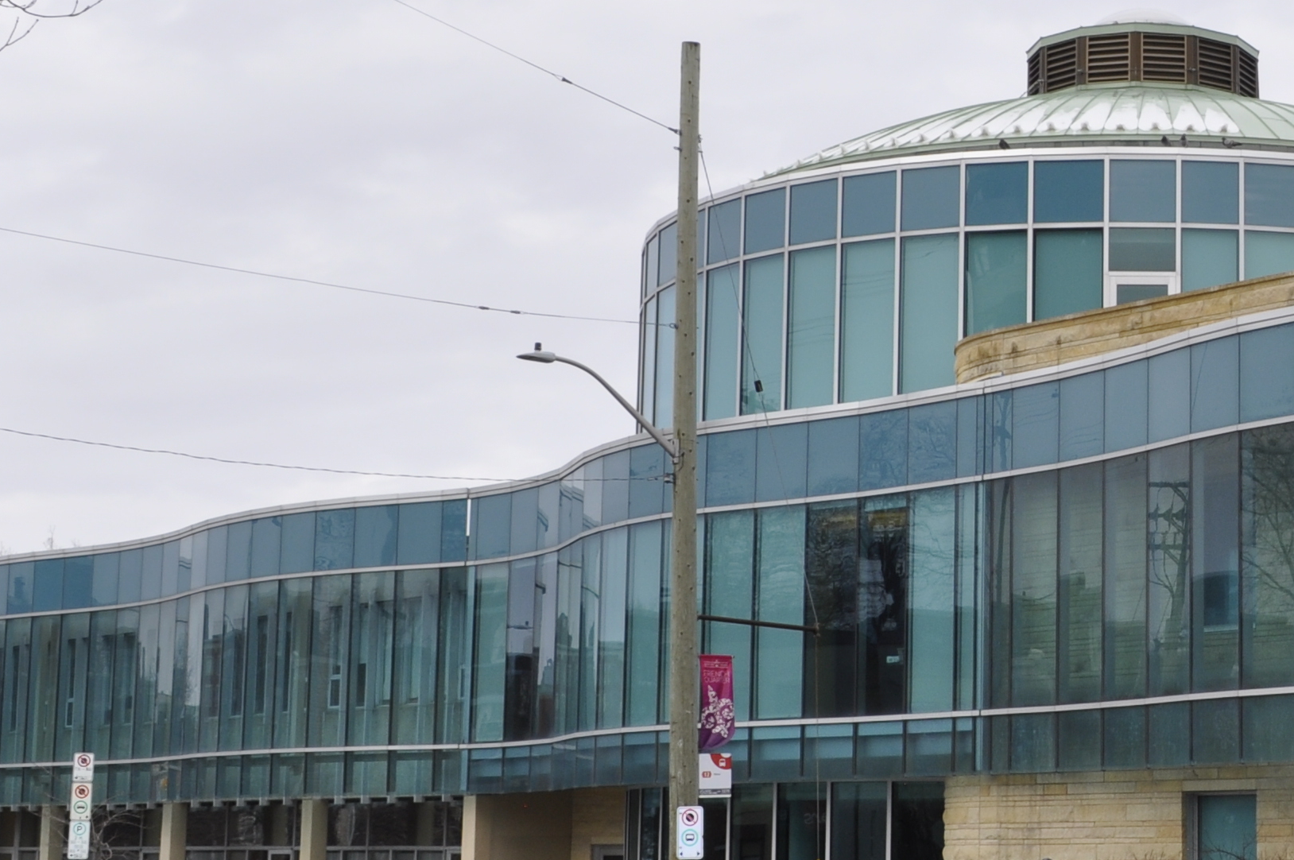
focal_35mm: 79
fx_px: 2837
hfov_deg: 24.4
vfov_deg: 17.2
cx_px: 1336
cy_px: 389
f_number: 11
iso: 200
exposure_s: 1/200
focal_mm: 20
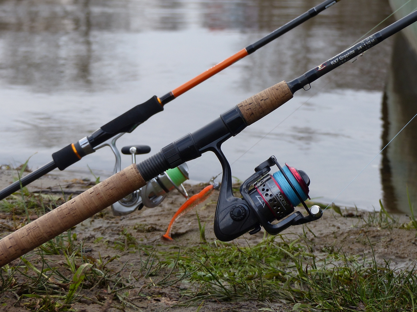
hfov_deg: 14.3
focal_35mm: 138
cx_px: 208
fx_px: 1662
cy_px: 156
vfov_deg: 10.7
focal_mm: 22.6
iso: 100
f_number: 2.8
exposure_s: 1/100
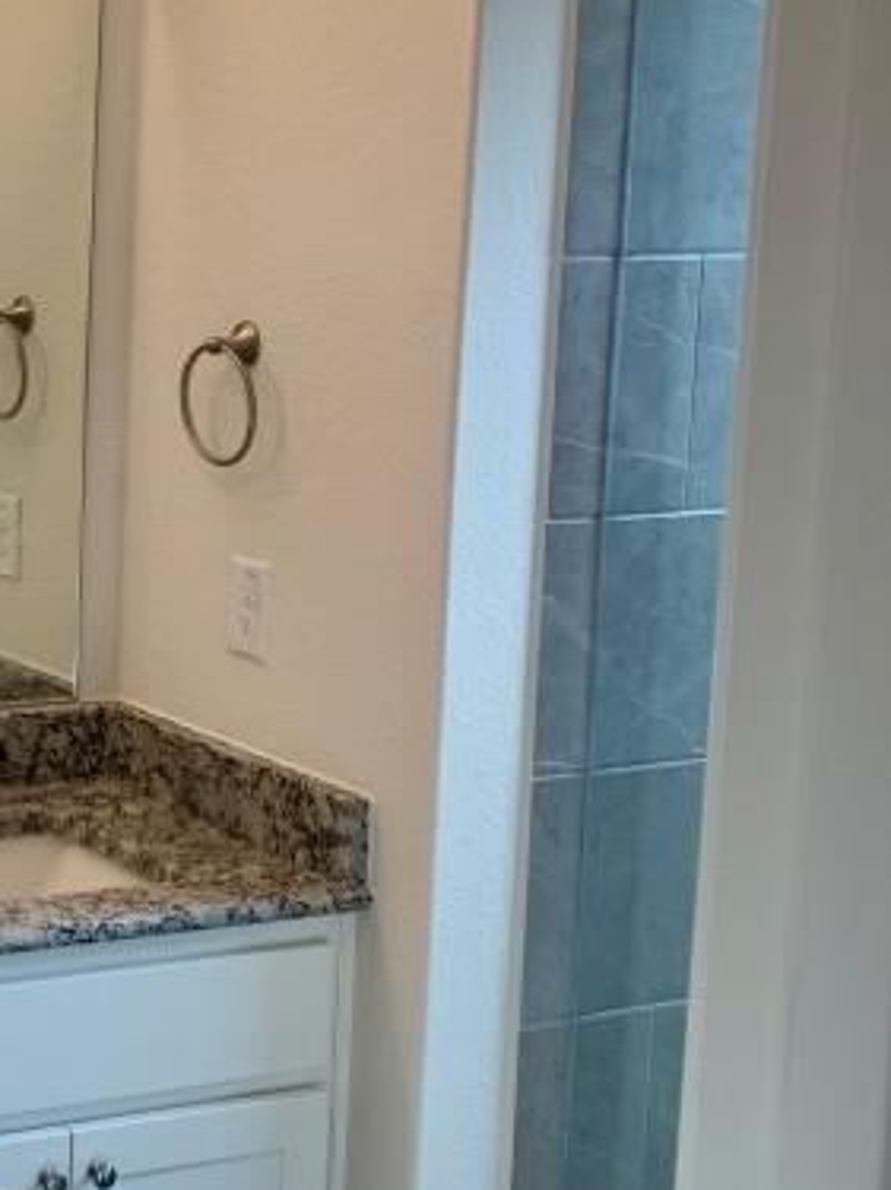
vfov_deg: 27.4
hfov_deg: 19.0
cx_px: -308
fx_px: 2438
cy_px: 524
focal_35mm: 71
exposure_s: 1/120
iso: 32
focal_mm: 4.25
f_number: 1.8
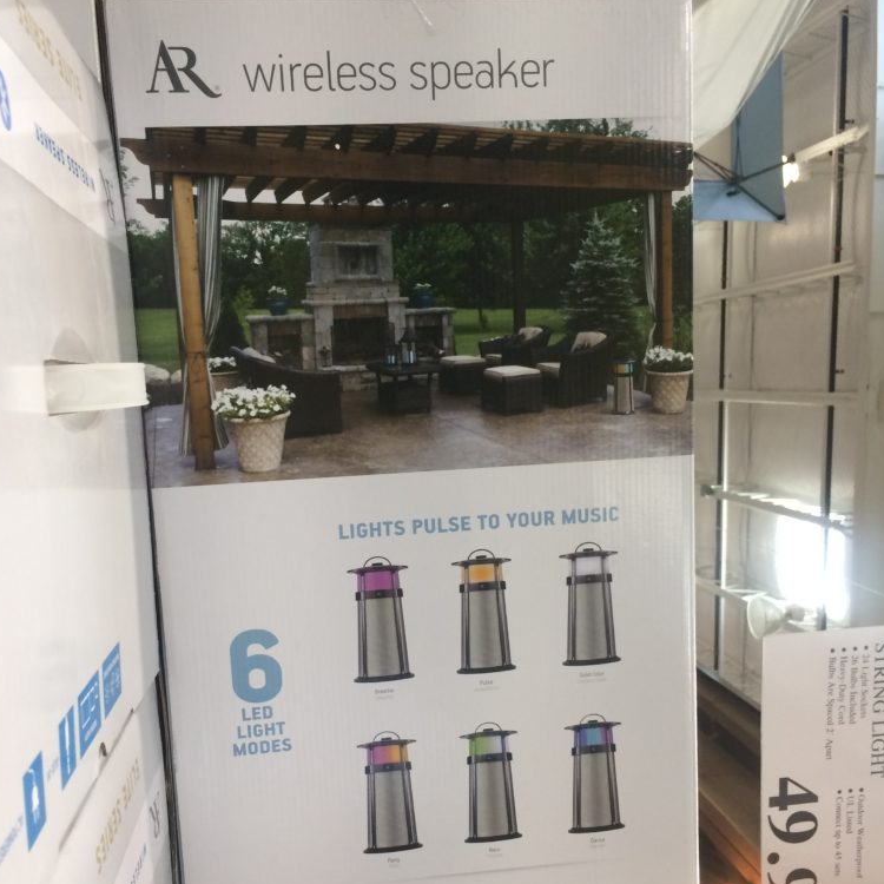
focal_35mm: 35
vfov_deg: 47.0
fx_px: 1011
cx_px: 436
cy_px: 523
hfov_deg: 47.2
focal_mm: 4.15
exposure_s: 1/33
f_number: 2.2
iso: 50
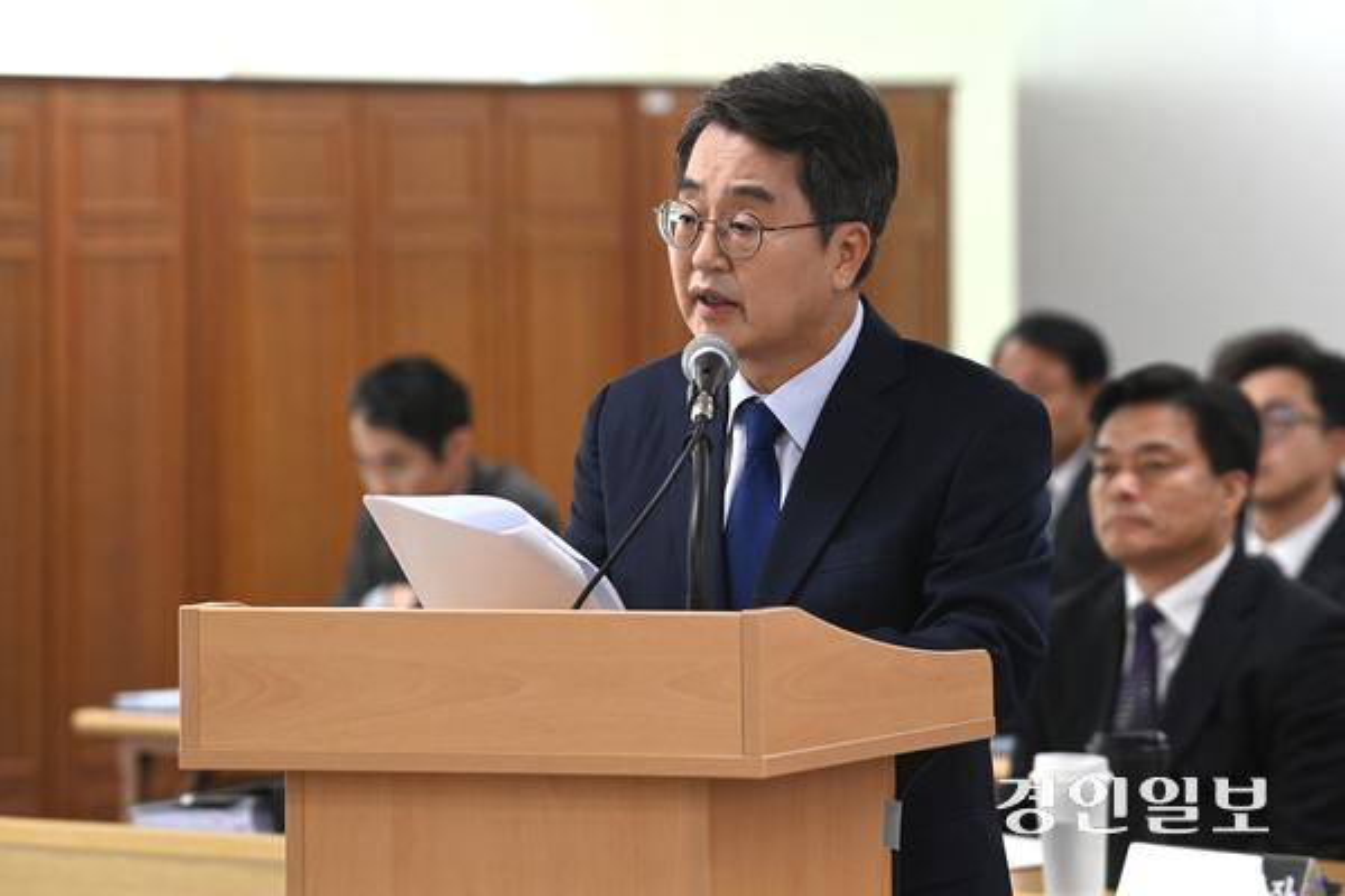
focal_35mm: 200
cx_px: 672
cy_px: 448
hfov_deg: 10.3
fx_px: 7472
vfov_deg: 6.9
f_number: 5.6
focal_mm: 200
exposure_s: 1/250
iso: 3200
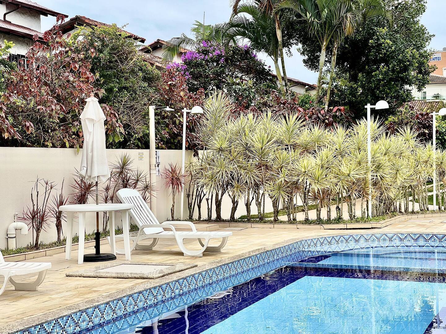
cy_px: 167
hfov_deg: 30.3
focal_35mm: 64
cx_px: 223
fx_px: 825
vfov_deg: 22.9
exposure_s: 1/268
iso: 20
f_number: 2.2
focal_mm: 7.5
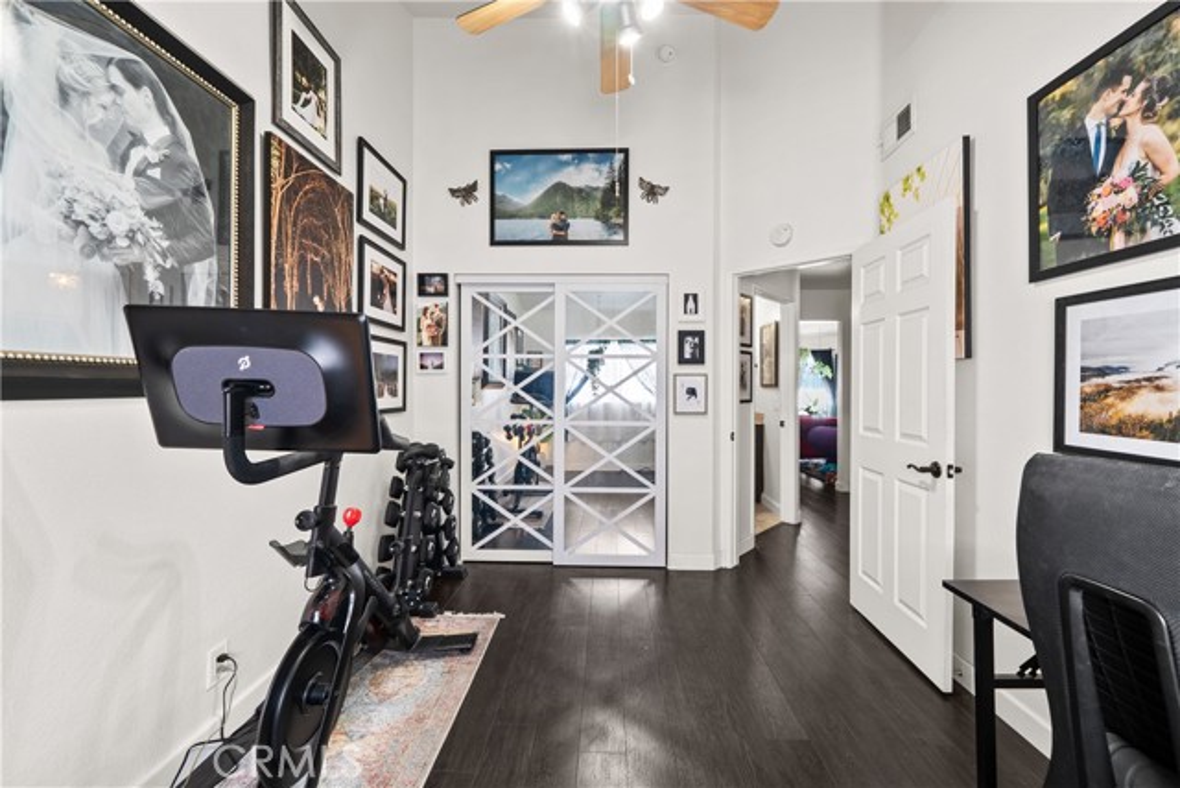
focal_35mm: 14
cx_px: 590
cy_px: 394
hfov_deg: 104.2
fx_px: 459
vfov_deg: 81.2
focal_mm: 14
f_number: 10
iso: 100
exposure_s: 2
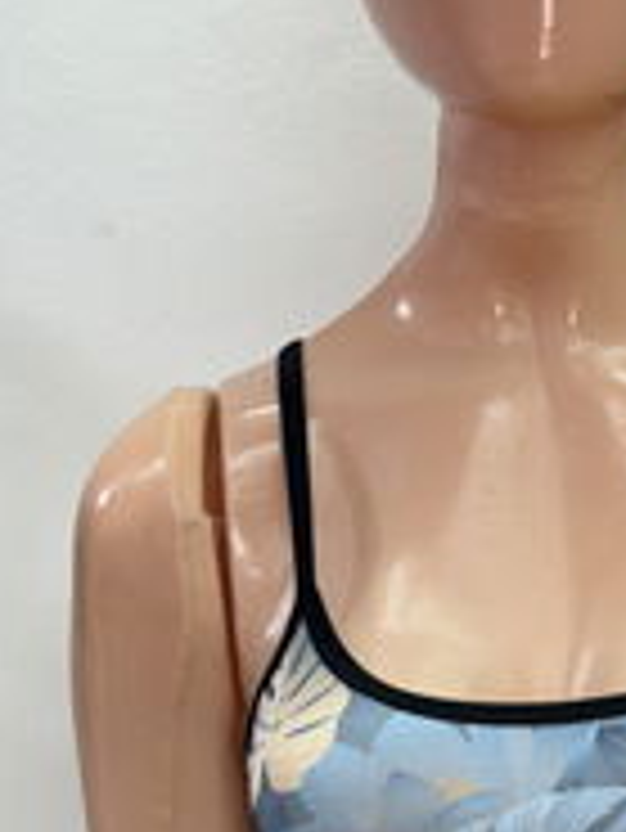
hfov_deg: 19.3
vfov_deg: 23.1
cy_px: 1077
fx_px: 1806
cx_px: 567
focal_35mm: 75
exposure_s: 1/37
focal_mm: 5.96
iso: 32
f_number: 1.6
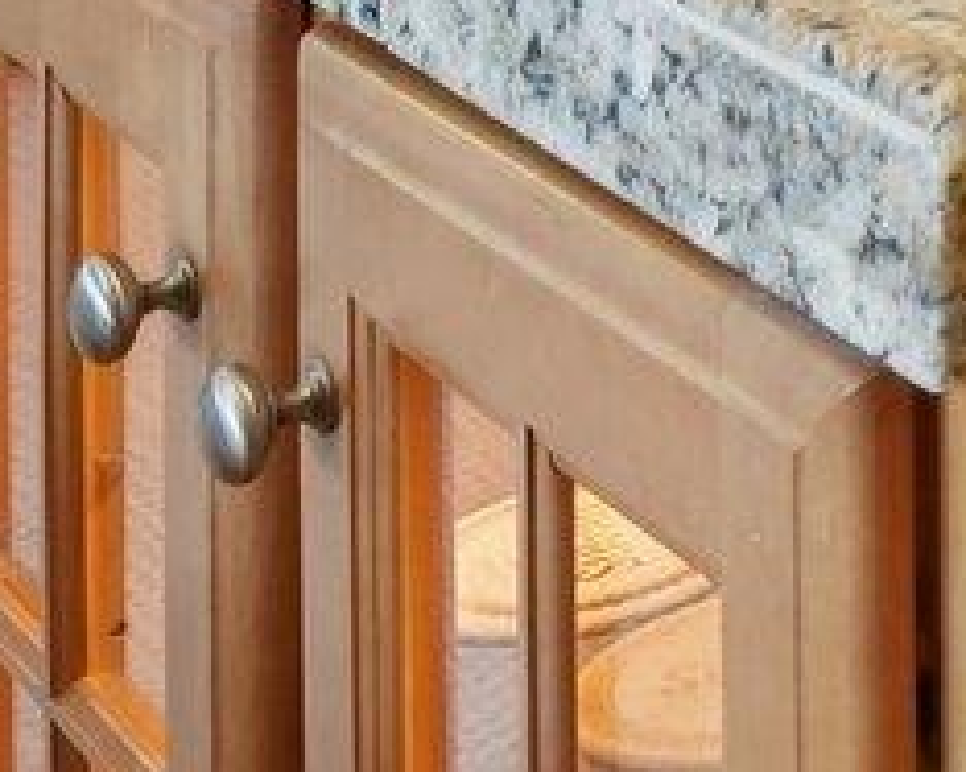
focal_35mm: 115
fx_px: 3286
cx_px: 2642
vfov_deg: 11.0
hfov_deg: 11.8
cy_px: -1162
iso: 640
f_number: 9
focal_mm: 14
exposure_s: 1/25
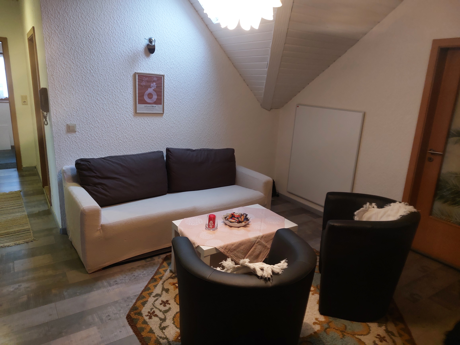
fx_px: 319
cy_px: 172
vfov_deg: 56.8
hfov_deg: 71.6
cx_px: 230
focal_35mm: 24
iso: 400
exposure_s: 1/33
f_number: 1.8
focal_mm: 5.23
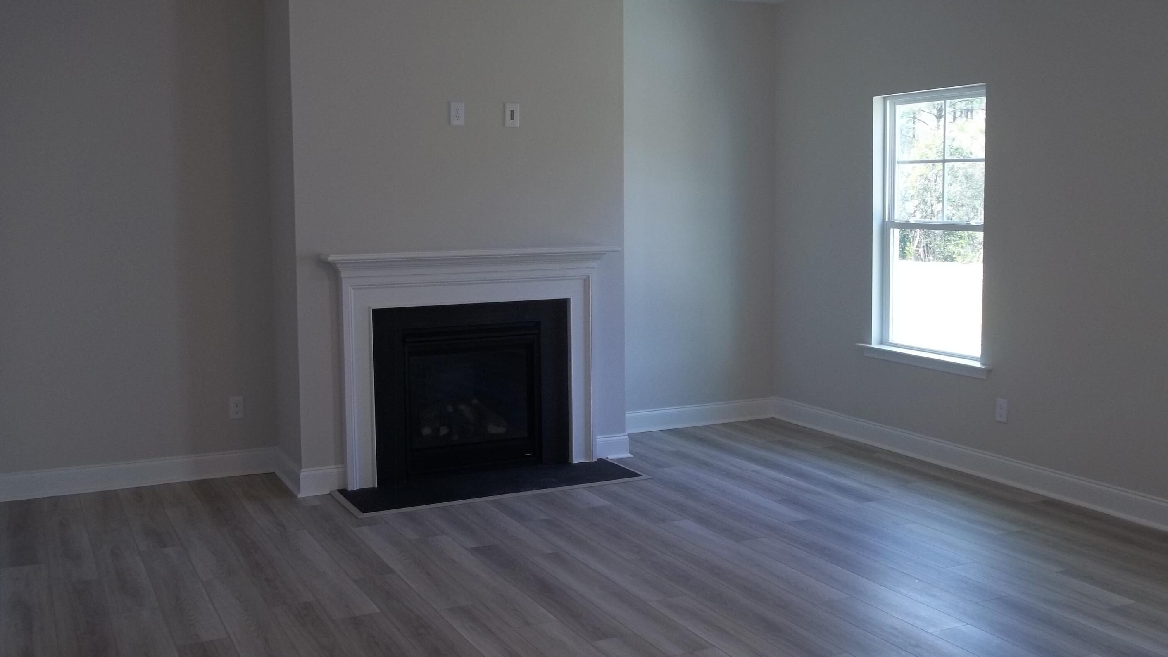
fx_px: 1146
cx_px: 607
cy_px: 310
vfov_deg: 32.0
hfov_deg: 54.0
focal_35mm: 37
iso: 64
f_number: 2.9
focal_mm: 5.7
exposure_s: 1/40
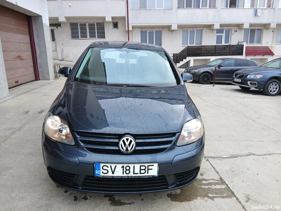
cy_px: 106
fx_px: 211
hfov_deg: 67.3
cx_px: 140
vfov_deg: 53.1
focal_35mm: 26
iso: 32
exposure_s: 1/100
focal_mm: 3.98
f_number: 1.8
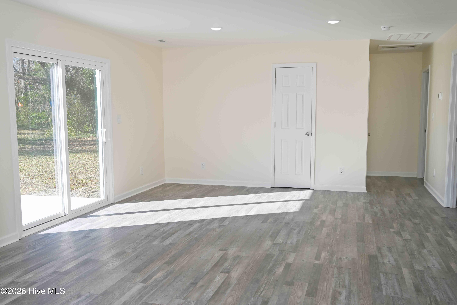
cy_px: 152
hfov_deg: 55.8
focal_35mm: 34
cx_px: 228
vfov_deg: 38.9
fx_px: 432
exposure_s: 1/160
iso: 100
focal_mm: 34
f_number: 6.3
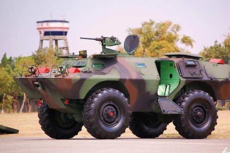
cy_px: 78
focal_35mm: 229
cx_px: 127
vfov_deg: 6.0
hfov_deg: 9.0
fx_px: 1460
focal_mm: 135
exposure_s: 1/800
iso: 400
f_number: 5
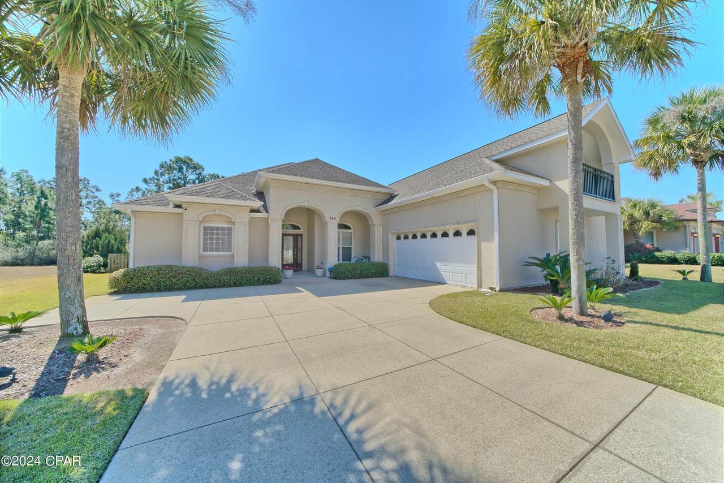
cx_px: 362
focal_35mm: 12
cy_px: 242
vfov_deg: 90.0
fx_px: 241
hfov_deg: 112.6
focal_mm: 12
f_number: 11
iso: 800
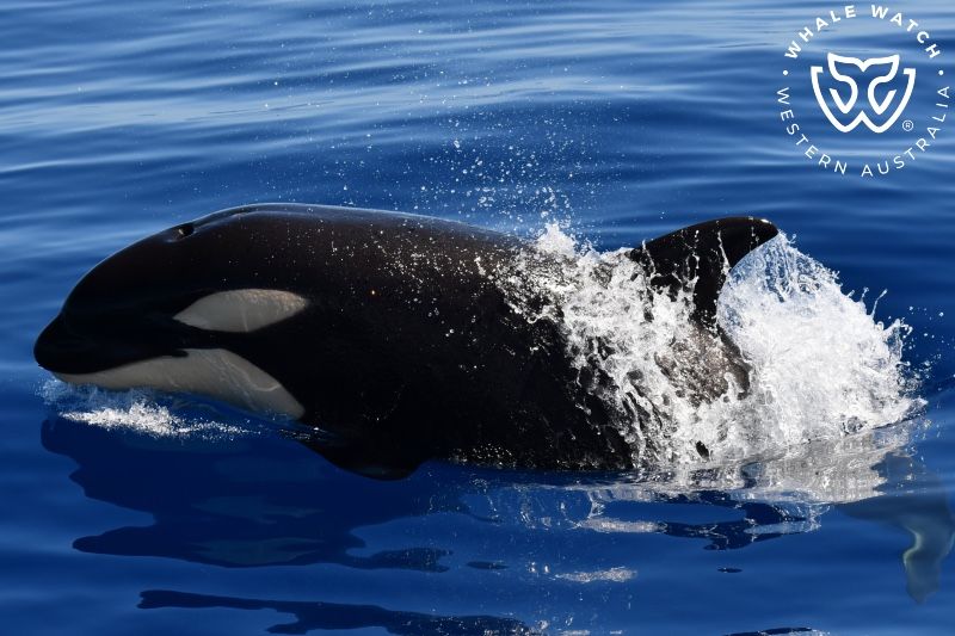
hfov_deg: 9.2
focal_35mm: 225
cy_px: 318
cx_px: 478
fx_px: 5967
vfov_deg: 6.1
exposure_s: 1/2000
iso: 400
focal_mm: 150
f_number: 7.1
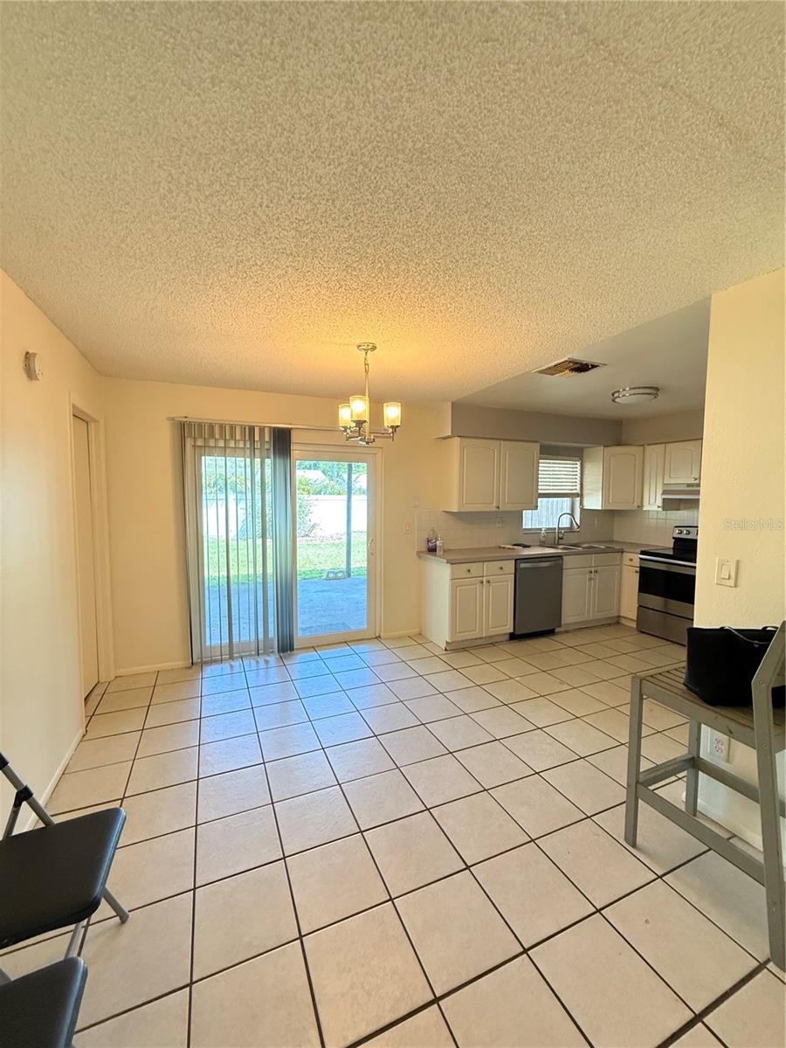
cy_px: 524
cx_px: 393
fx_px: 424
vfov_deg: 102.1
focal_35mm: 14
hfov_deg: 85.7
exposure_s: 1/120
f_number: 2.2
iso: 500
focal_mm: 2.22
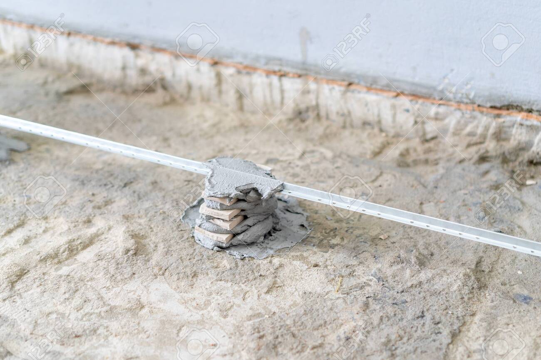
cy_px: 180
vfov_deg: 26.0
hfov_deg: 38.2
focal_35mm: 52
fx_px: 781
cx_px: 270
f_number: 2.2
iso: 400
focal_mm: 35
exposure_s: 1/15
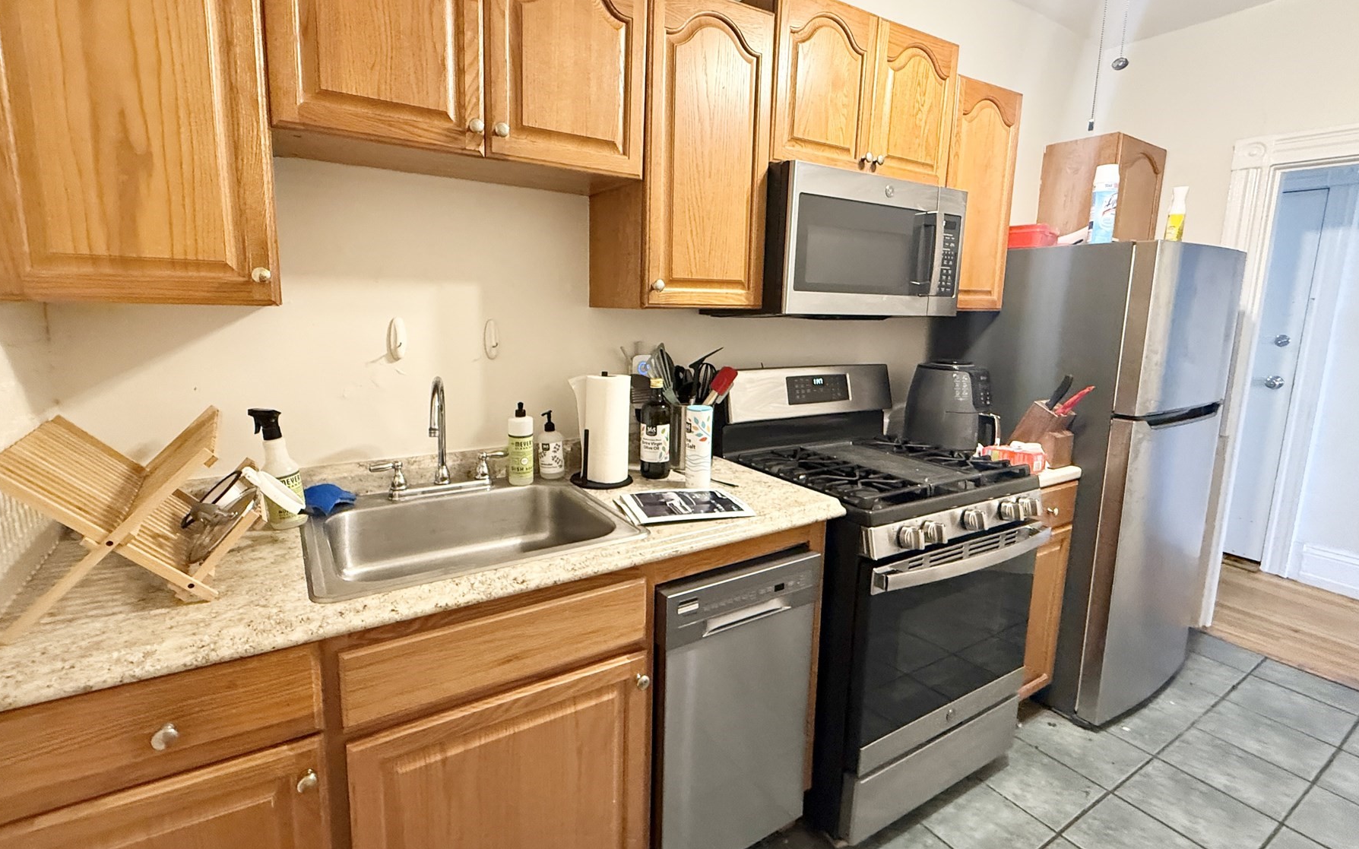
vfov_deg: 67.9
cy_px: 401
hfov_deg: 94.3
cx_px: 660
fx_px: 630
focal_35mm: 17
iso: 640
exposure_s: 1/60
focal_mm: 2.22
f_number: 2.2
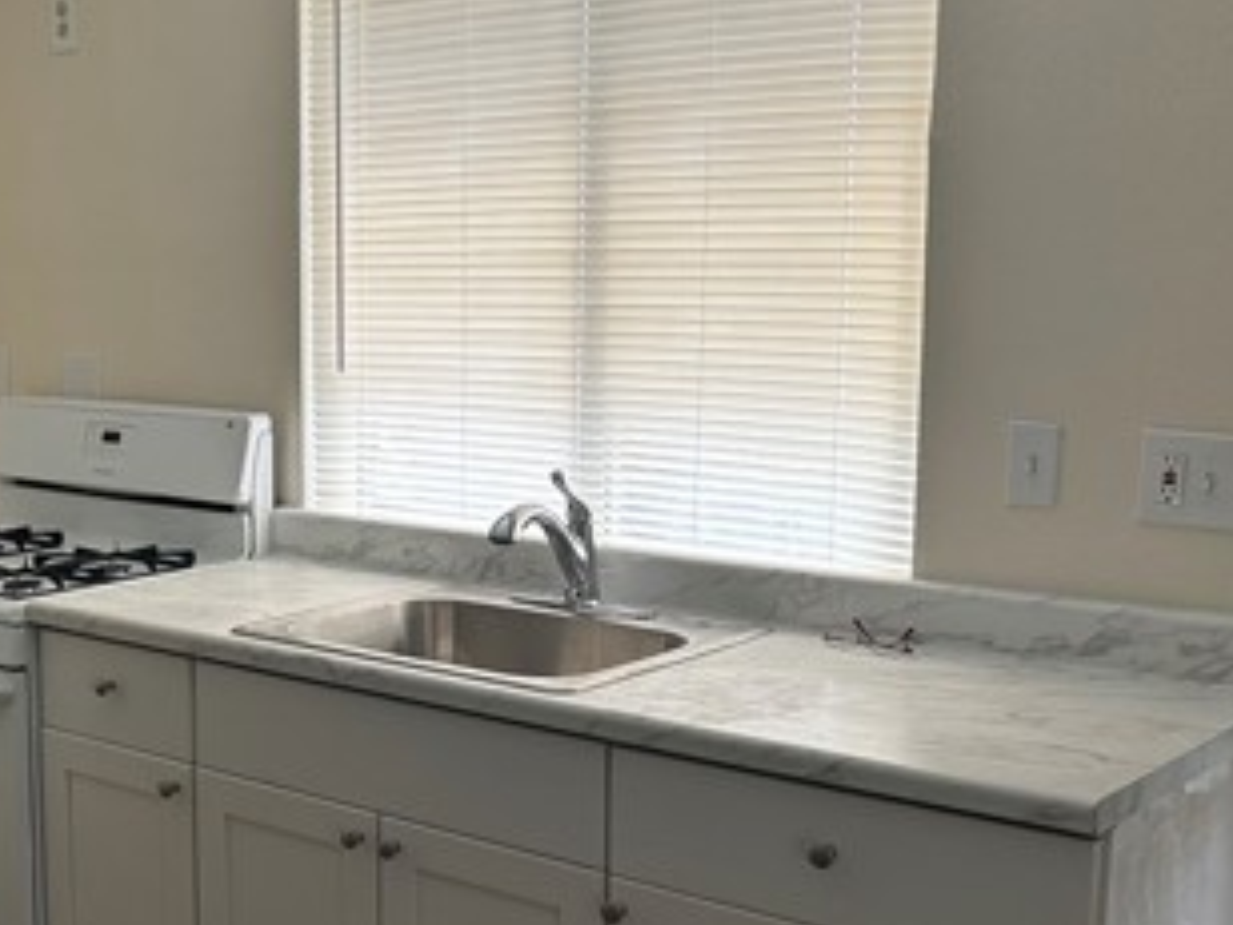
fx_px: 1923
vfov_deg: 27.0
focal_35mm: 54
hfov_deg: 34.1
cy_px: 569
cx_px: 192
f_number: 1.5
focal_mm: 5.7
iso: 64
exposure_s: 1/139
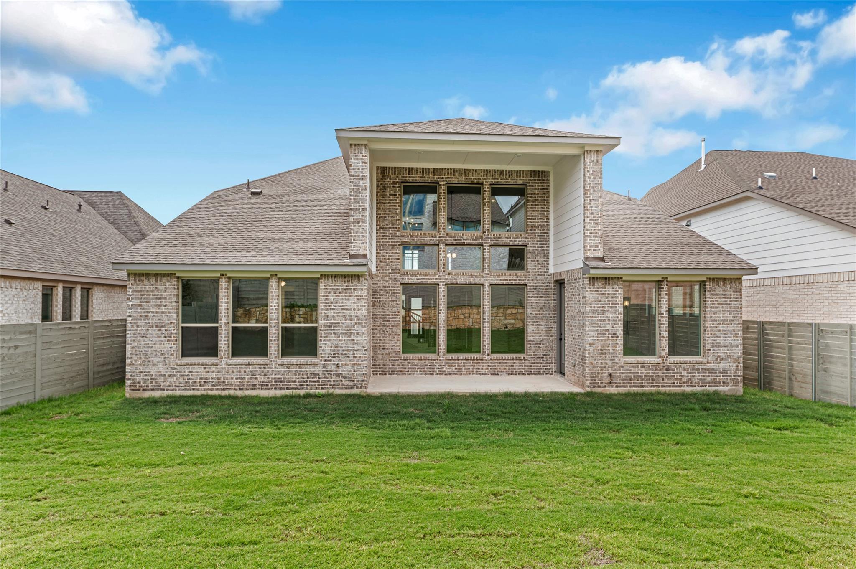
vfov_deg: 59.4
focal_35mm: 21
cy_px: 284
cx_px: 428
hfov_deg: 81.2
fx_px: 499
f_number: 8
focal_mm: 21
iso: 100
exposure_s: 1/400
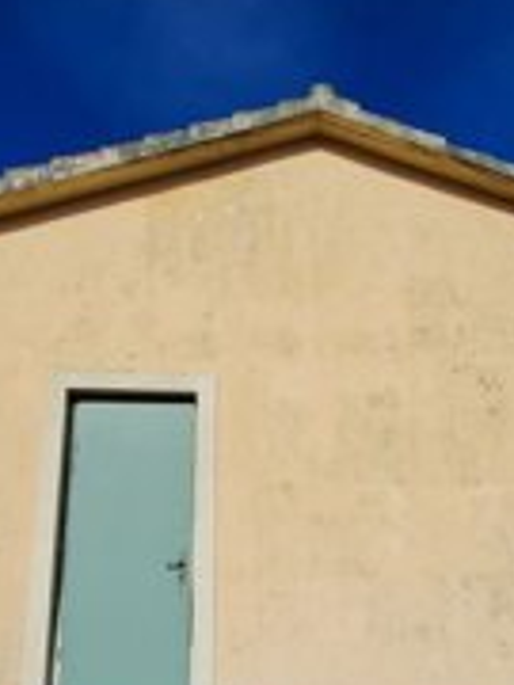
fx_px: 515
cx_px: 247
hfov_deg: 53.1
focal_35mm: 26
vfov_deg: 65.4
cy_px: 460
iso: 40
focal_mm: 1.74
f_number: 2.2
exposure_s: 1/2994
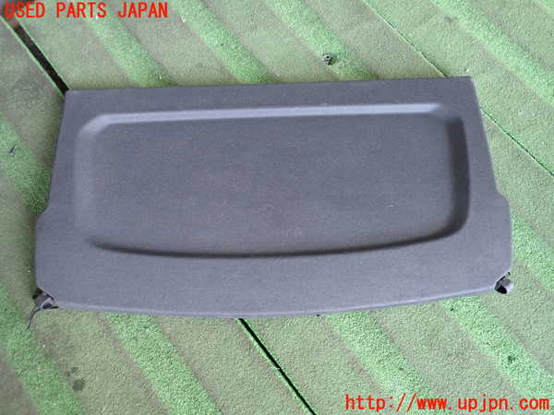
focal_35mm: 25
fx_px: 400
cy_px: 208
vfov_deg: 54.9
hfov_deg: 69.4
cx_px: 277
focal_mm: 4.5
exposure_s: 1/30
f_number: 2
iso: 320
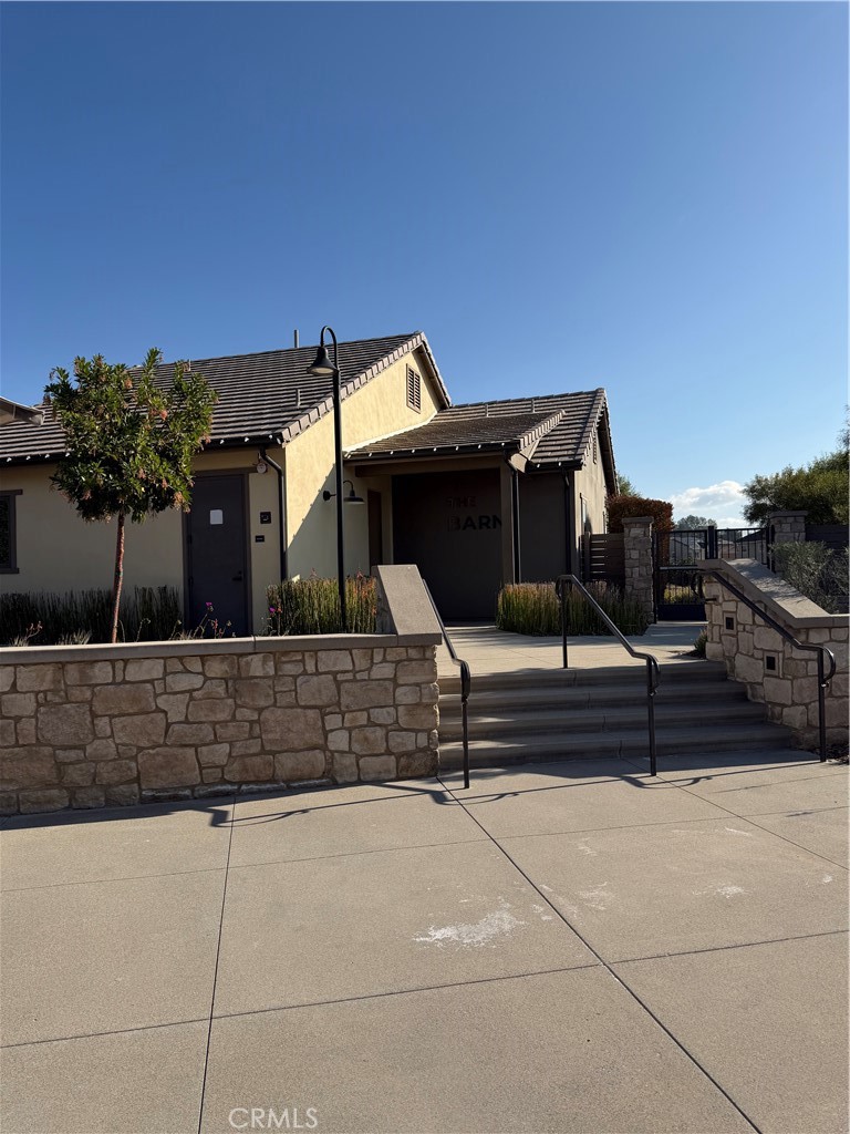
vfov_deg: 71.6
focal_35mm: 24
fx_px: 786
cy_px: 567
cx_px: 425
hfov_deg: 56.8
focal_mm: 6.76
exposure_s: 1/5714
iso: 80
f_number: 1.78
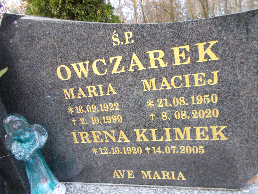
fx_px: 194
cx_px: 129
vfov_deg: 53.1
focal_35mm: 26
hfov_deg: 67.3
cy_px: 97
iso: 80
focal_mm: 4.6
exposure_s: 1/80
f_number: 3.2
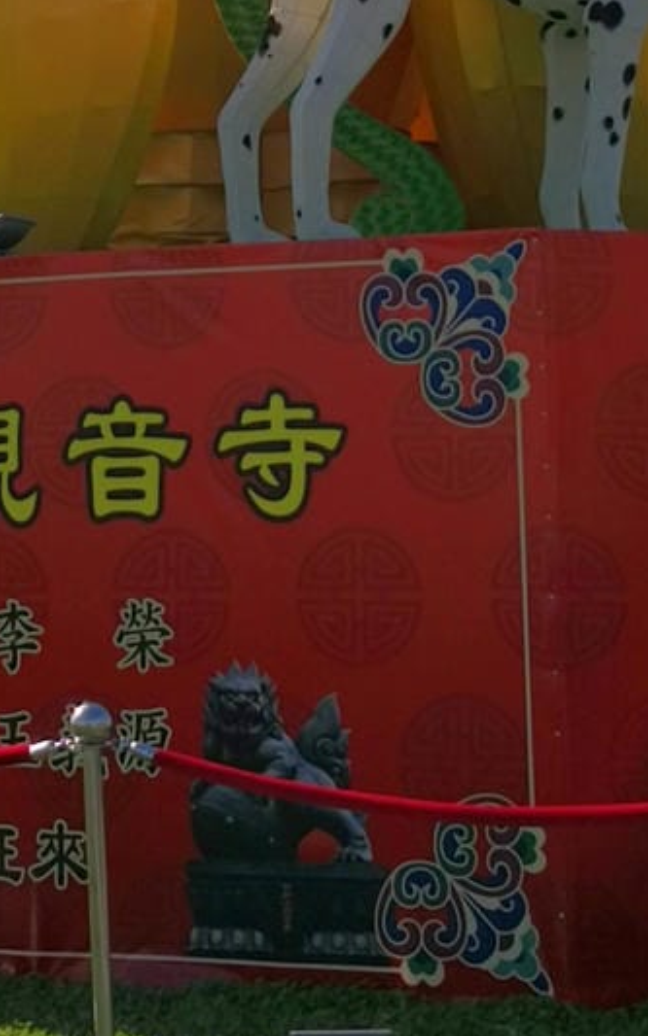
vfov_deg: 18.8
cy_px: -194
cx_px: 239
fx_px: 2968
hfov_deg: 12.5
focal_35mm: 105
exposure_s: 1/5814
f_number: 4
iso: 50
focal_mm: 3.95
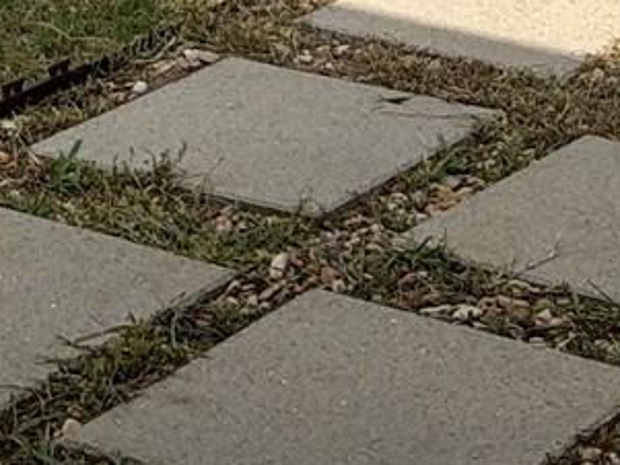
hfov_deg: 11.1
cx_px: 612
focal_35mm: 177
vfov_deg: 7.2
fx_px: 3171
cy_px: -1090
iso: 50
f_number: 1.6
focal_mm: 5.96
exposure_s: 1/4329
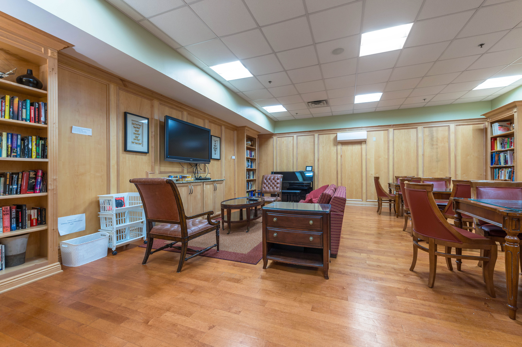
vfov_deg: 81.1
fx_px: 203
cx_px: 261
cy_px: 174
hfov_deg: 104.3
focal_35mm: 14
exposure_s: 1/2.5
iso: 200
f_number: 9
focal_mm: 14
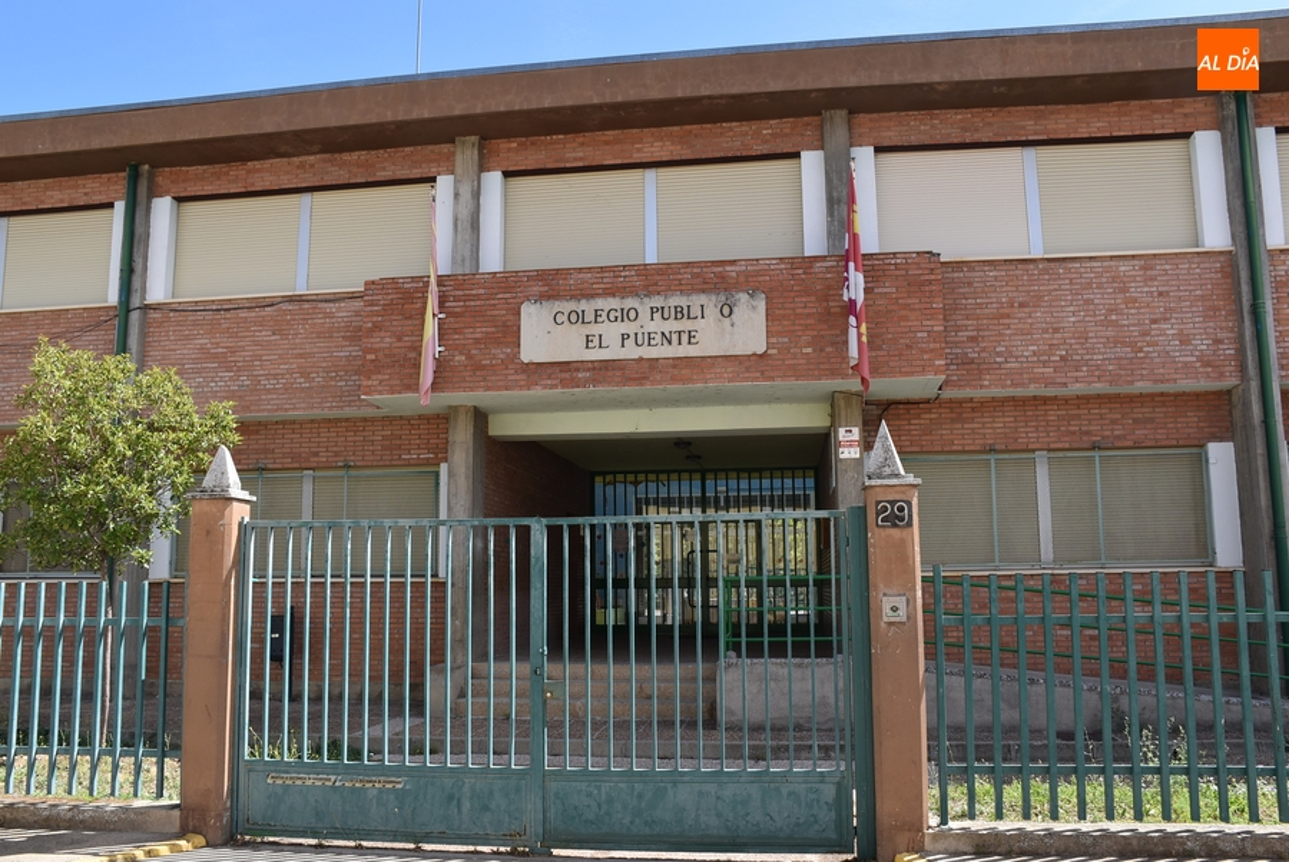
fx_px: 968
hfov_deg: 67.3
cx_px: 644
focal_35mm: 27
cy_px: 431
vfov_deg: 48.0
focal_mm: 18
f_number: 8
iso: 200
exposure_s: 1/250
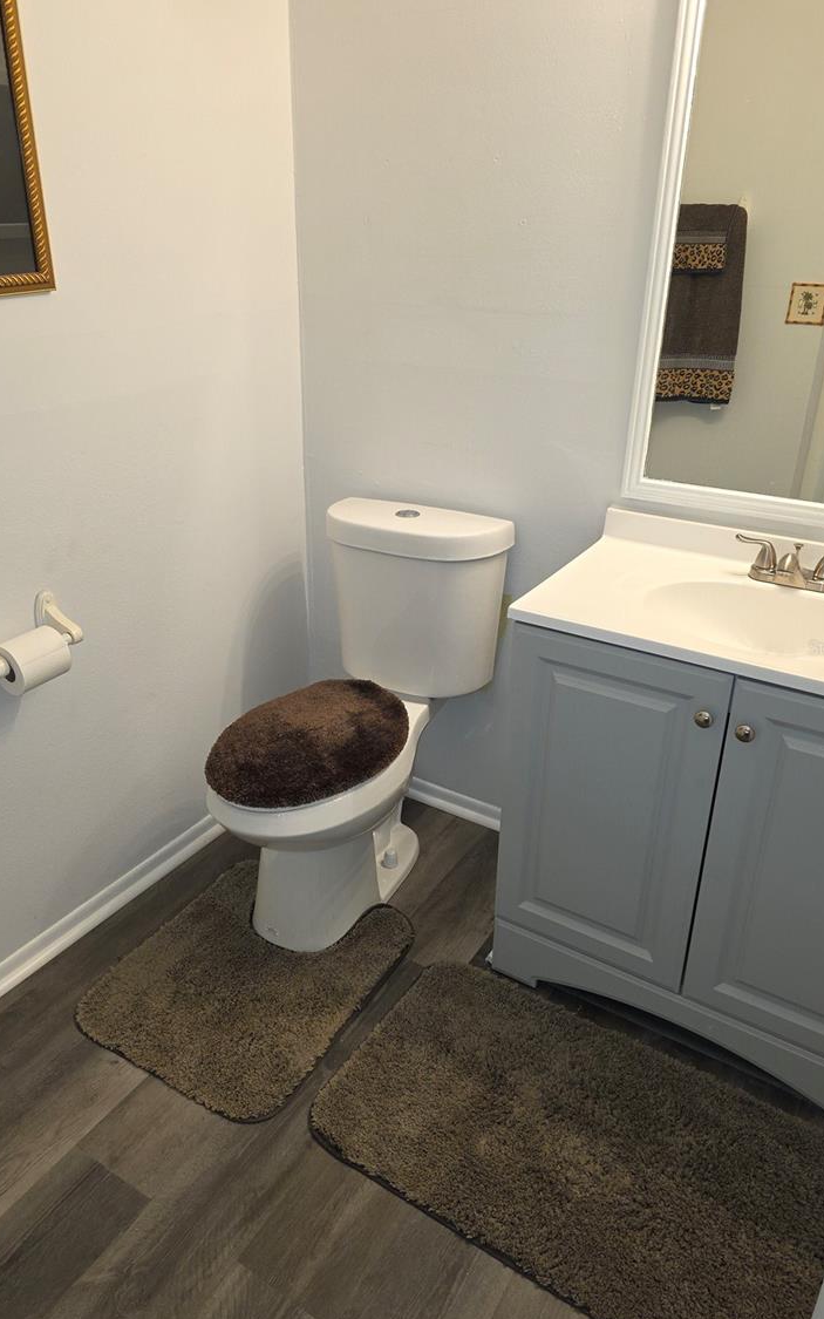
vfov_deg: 70.4
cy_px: 647
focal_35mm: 26
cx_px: 365
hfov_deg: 47.5
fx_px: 934
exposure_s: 1/60
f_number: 1.7
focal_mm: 6.3
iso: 125
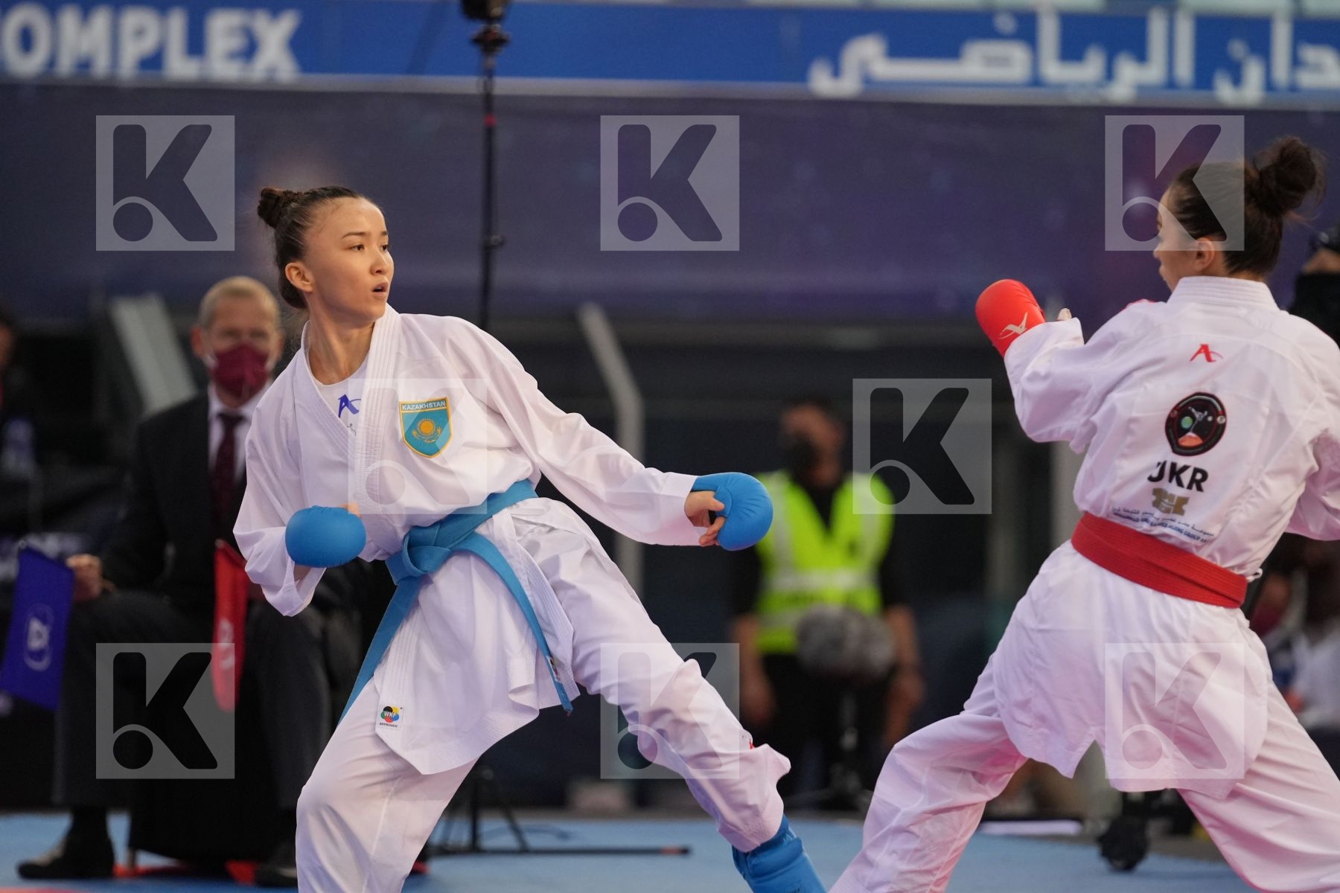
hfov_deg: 6.9
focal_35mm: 300
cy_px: 446
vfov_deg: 4.6
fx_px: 11166
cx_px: 670
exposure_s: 1/1000
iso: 2000
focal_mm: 200
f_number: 2.8
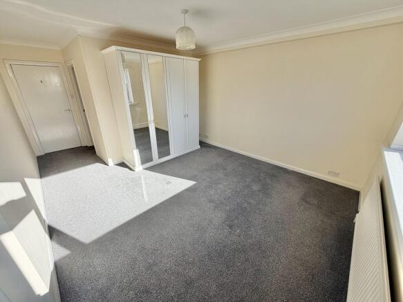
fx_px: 163
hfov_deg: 102.1
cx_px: 202
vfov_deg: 85.7
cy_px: 151
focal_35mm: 14
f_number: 2.2
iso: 50
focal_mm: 2.22
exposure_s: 1/502
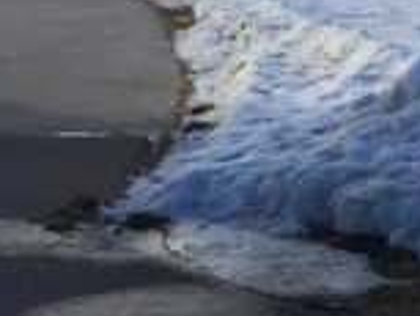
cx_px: 324
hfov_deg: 16.2
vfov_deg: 12.2
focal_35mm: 121
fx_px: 1469
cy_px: 74
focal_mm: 4.15
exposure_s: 1/1464
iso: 32
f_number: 2.2
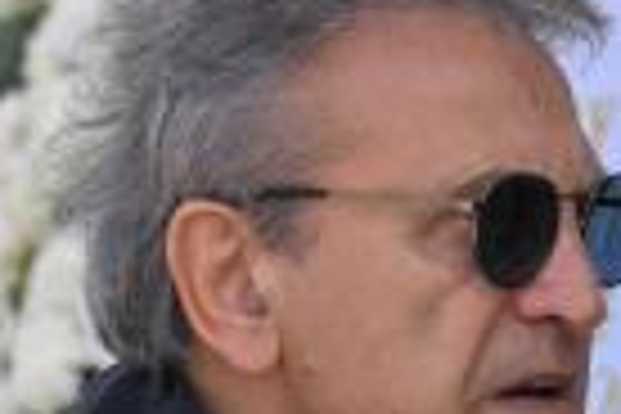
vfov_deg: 1.0
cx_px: -212
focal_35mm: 1390
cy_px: 562
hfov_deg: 1.5
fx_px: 23976
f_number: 6.3
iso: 500
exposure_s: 1/800
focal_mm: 290
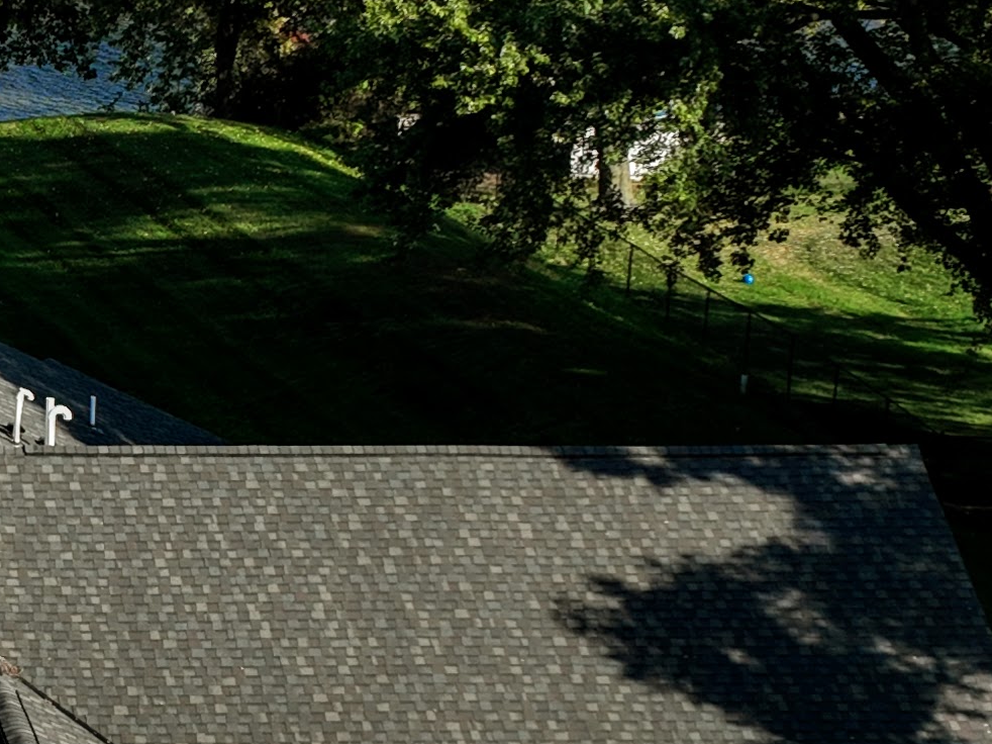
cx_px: -542
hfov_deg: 14.2
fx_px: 3696
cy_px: 656
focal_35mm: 129
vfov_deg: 11.4
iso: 100
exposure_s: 1/1600
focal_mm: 12.29
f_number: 2.8
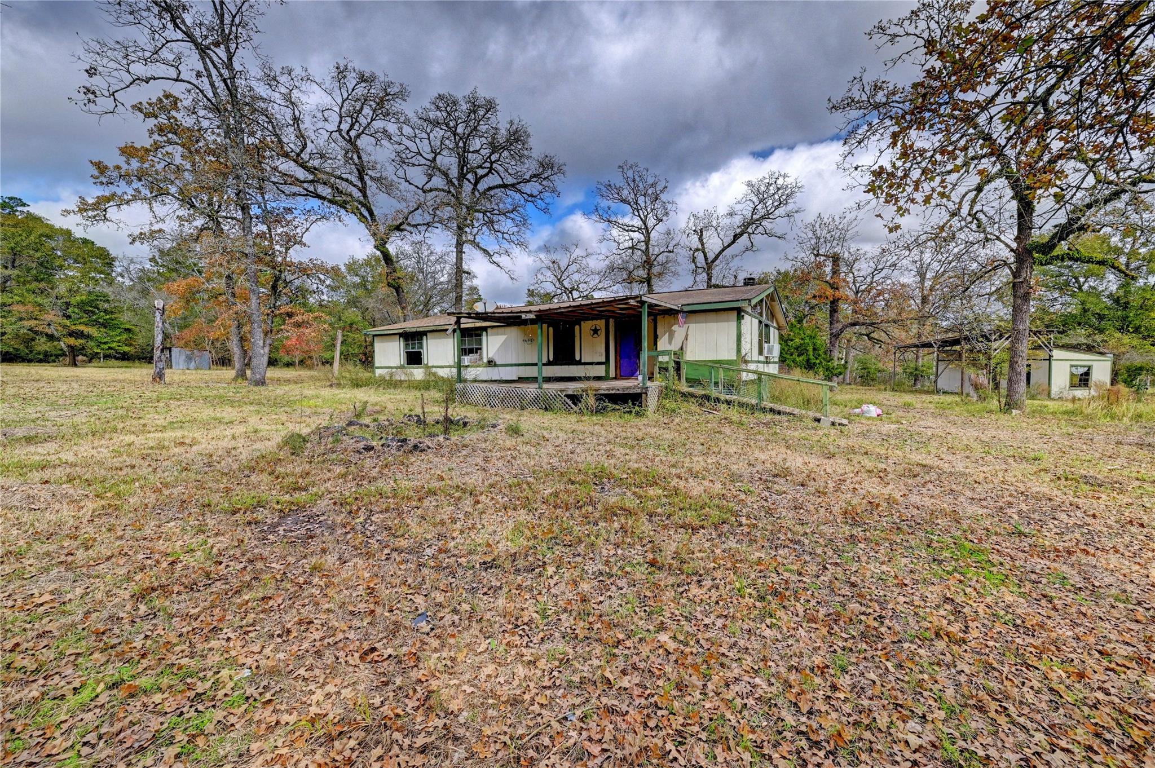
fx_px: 449
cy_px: 384
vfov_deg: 81.1
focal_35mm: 14
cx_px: 578
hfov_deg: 104.3
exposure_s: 1/500
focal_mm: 14
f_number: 8
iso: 400
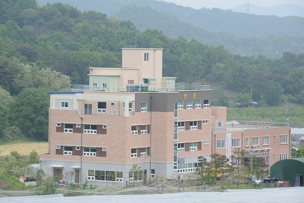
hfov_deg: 10.8
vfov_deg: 7.2
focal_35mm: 190
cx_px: 152
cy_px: 102
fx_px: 1604
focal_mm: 190
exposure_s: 1/40
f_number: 11
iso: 160
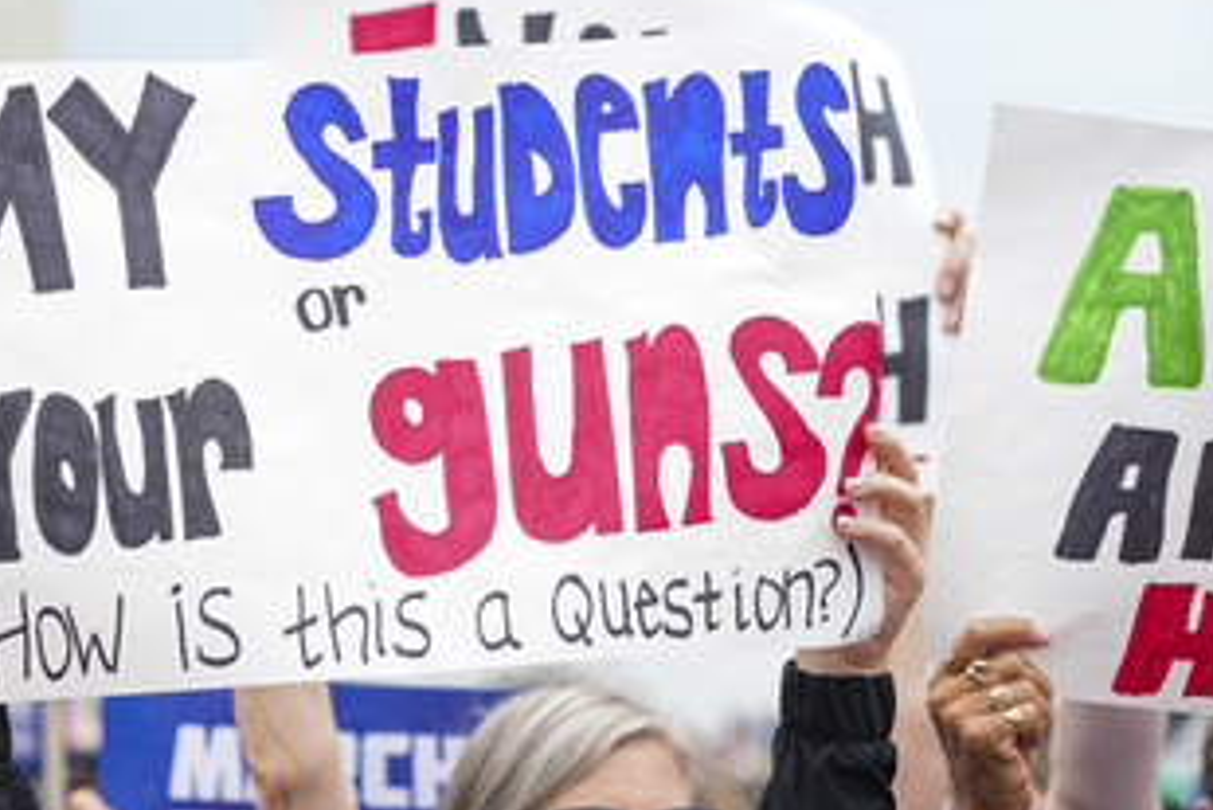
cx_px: 427
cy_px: 438
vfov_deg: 9.5
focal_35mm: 145
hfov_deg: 14.1
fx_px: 4888
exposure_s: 1/500
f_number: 5
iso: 200
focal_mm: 100
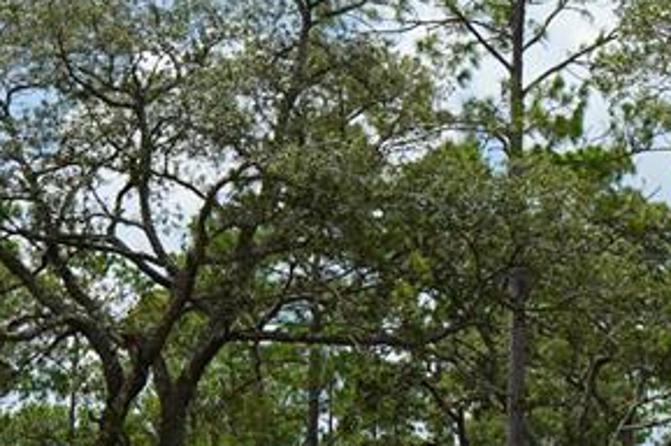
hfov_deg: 13.0
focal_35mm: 156
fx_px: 2904
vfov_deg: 8.7
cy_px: 37
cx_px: 699
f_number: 11
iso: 100
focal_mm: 44
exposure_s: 1/160
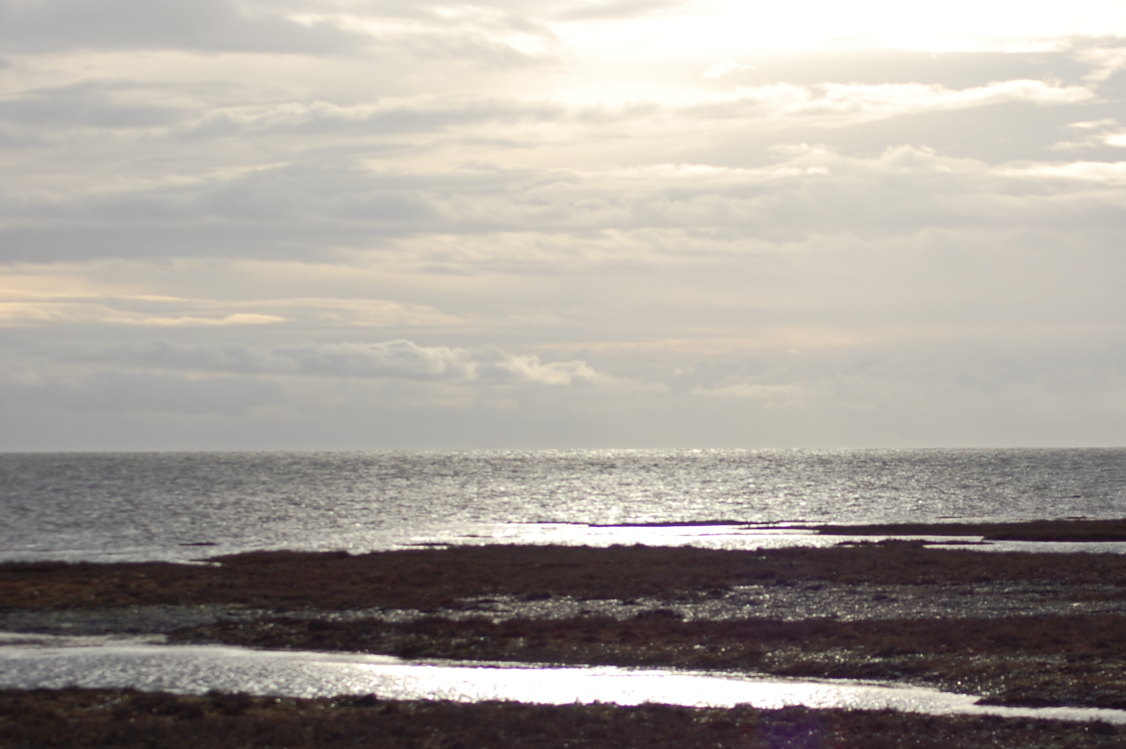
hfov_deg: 14.4
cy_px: 419
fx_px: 4438
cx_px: 738
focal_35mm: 142
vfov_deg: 9.6
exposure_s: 1/800
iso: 200
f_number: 7.1
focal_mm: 70
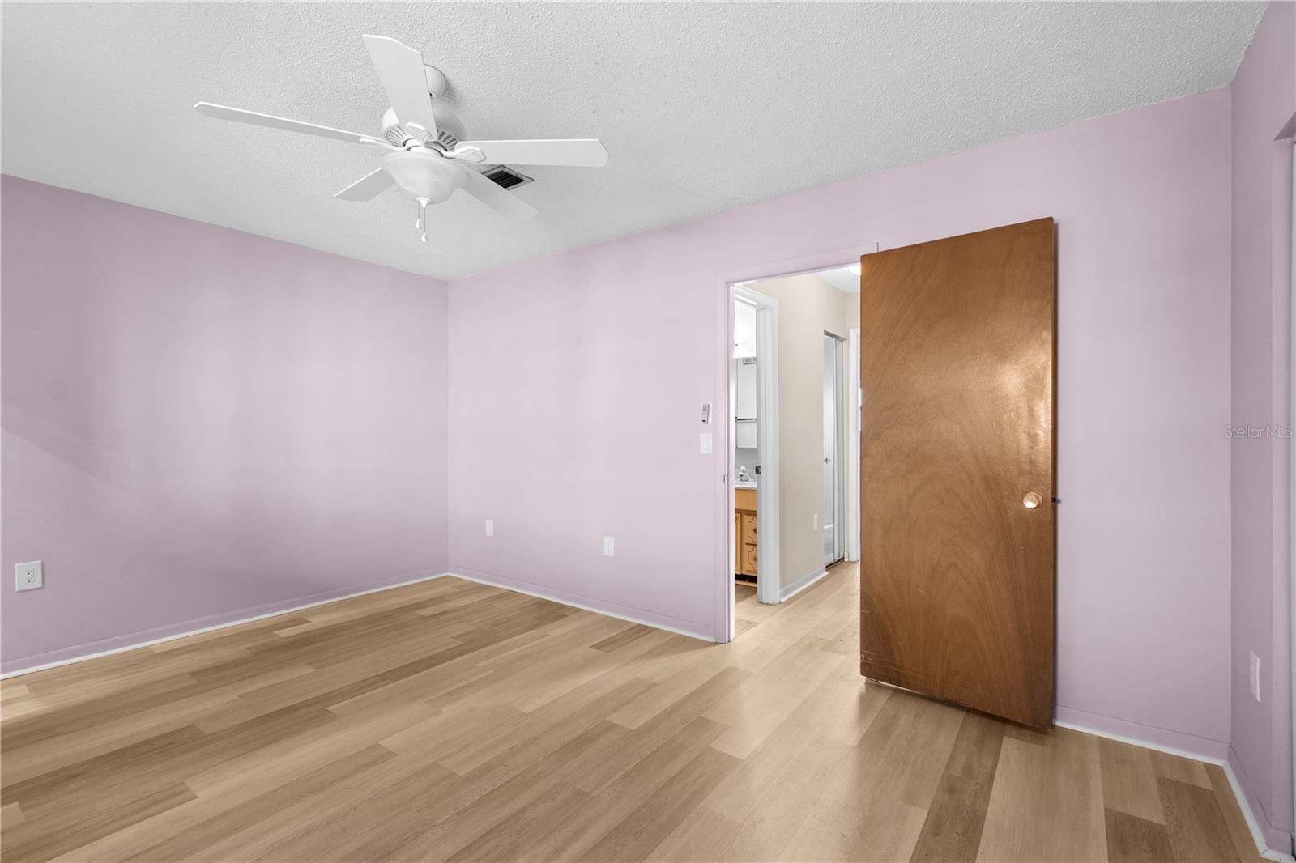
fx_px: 540
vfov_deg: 77.3
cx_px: 648
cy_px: 432
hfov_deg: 100.4
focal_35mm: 15
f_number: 7.1
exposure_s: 6
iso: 100
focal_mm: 10
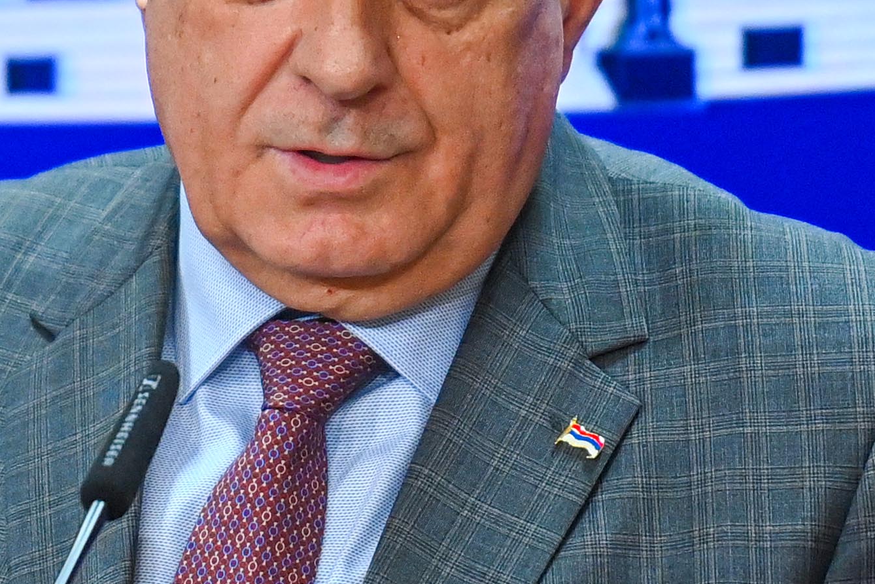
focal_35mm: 818
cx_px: 324
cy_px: 209
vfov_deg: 1.7
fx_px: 19880
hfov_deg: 2.5
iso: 2500
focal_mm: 200
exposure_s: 1/640
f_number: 2.8
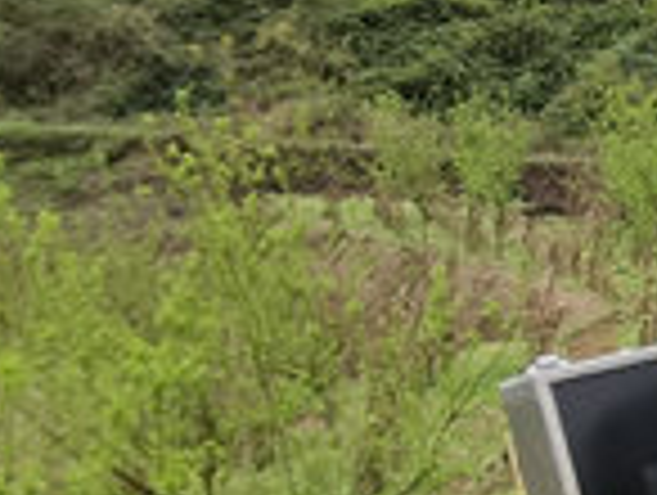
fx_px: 1901
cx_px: 1184
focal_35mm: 100
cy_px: 205
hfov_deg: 16.4
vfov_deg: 14.8
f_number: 2.2
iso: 50
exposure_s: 1/1110
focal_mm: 2.26
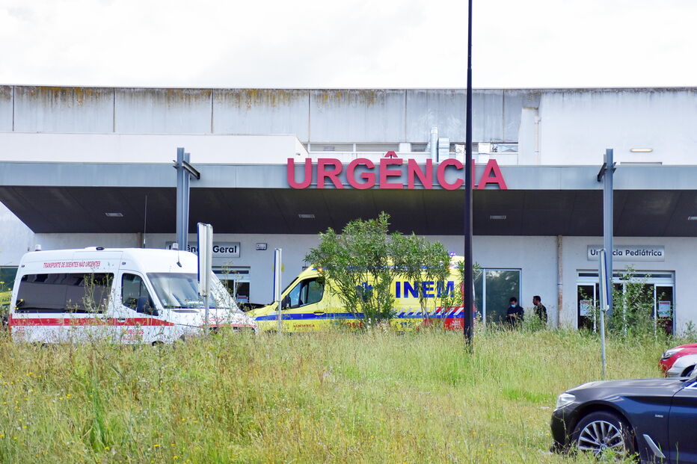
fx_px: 1800
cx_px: 348
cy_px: 232
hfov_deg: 21.9
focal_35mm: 93
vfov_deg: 14.7
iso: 800
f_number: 5.6
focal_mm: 62
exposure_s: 1/2000
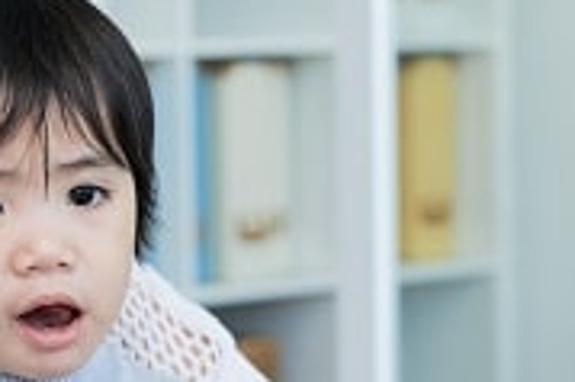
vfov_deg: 6.8
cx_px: 238
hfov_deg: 10.2
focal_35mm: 201
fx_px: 3207
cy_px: 369
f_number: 4.8
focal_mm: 60
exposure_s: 1/180
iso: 800
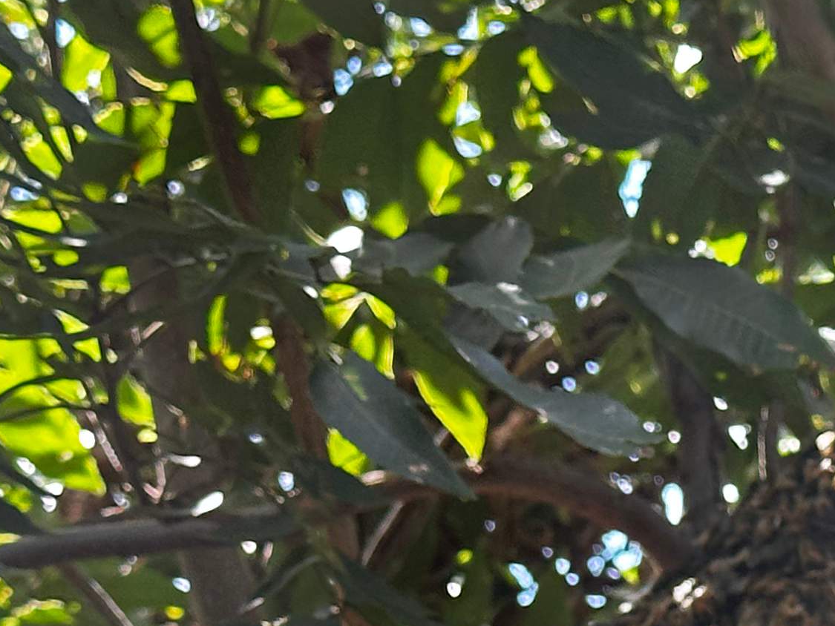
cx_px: 861
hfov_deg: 11.4
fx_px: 4149
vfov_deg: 8.5
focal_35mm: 172
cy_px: 832
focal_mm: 6.86
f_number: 1.78
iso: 64
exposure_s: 1/322
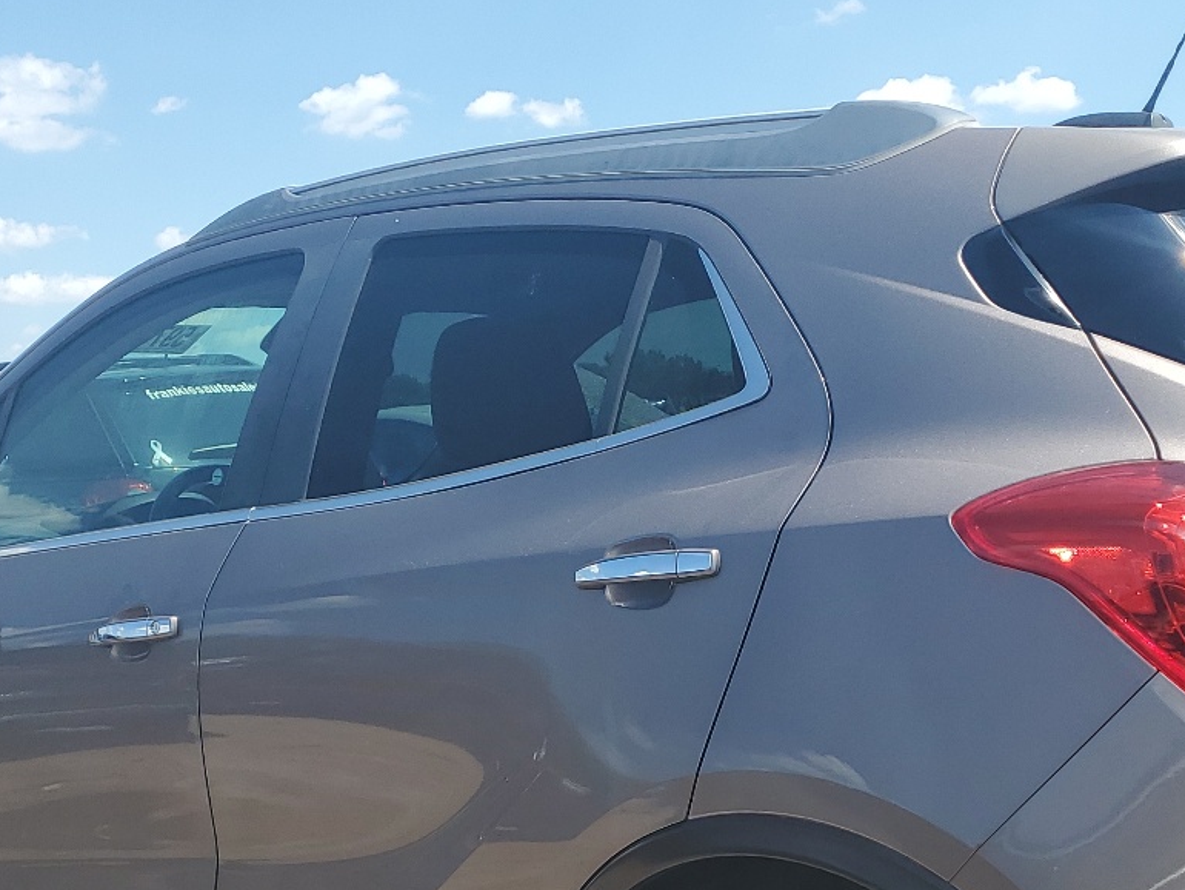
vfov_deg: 26.1
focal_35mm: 54
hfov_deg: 35.5
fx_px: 1849
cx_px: 679
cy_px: 818
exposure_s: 1/2000
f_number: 1.5
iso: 50
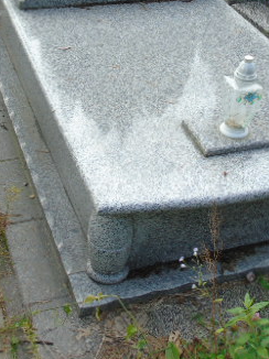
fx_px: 591
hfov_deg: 25.6
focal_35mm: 57
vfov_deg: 33.4
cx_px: 155
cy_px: 107
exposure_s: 1/125
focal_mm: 5.2
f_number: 3.6
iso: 80
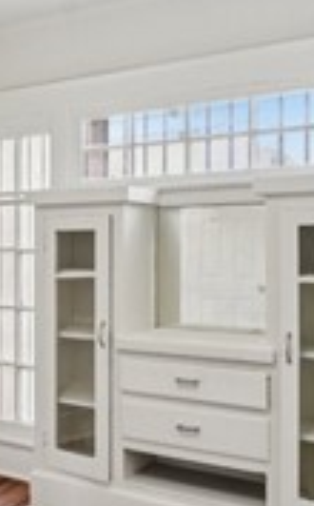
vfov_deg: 41.9
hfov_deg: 25.0
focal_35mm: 48
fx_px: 660
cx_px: -26
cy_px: 252
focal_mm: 13
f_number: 8
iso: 400
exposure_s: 1/15
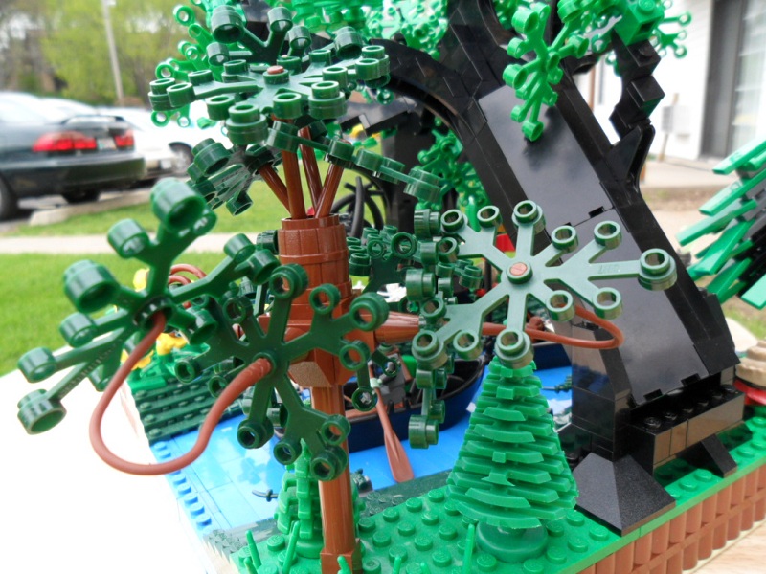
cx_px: 383
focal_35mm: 27
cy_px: 287
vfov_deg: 51.4
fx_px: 597
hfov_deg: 65.3
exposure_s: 1/180
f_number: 3.5
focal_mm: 4.9
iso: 100
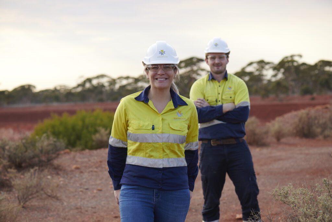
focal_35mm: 105
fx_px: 968
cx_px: 166
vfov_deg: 13.0
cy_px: 111
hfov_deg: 19.5
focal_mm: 105
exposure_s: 1/320
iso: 250
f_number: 5.6
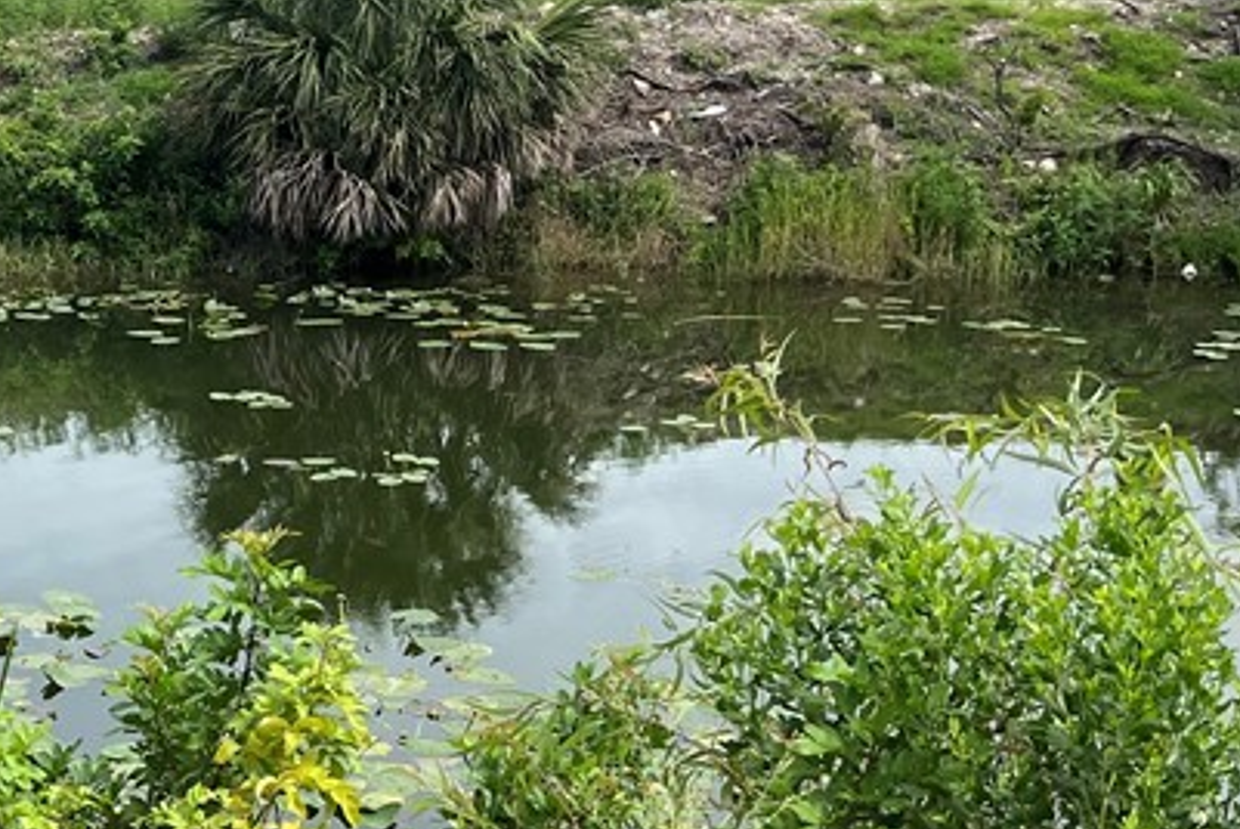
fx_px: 2378
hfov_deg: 25.9
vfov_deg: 19.7
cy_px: 309
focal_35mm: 69
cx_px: -275
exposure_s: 1/3413
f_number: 1.6
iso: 50
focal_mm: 5.1
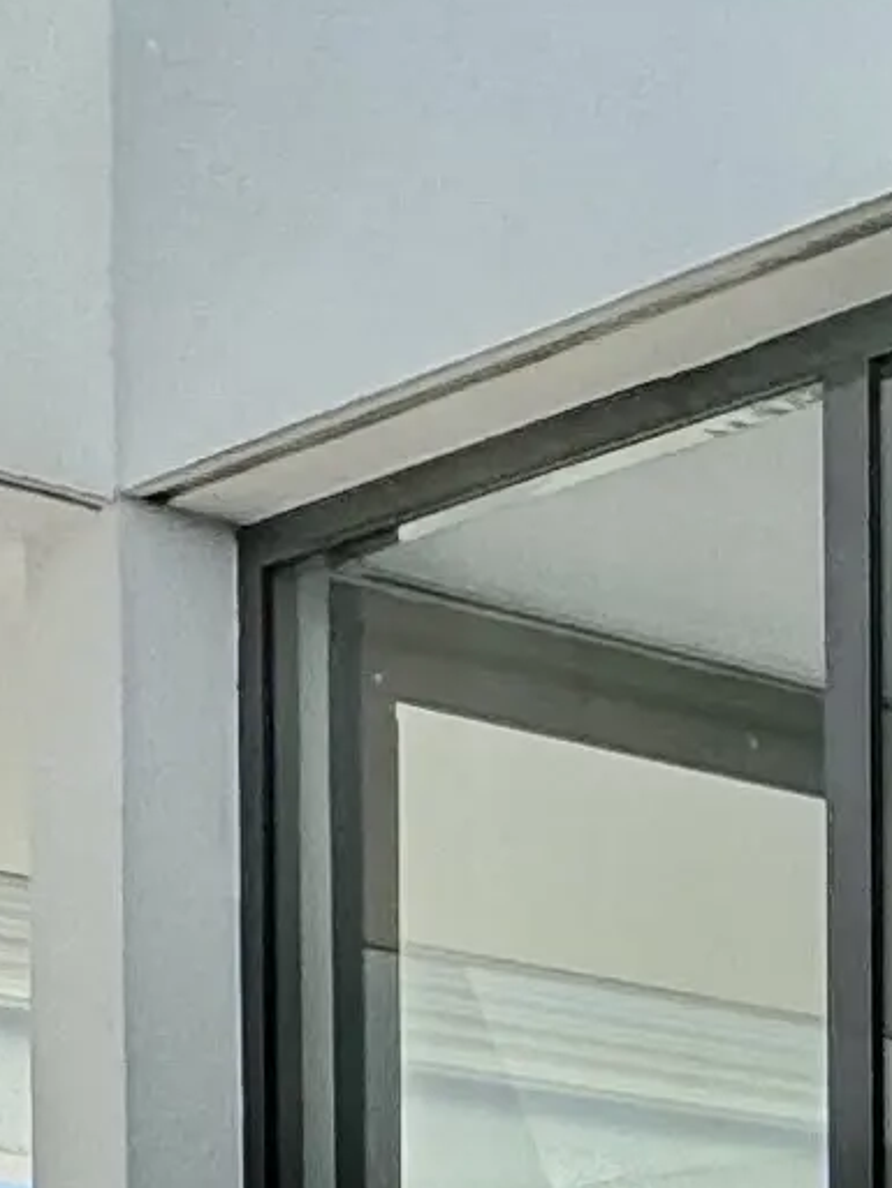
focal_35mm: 110
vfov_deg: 16.0
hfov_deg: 9.8
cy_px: 1901
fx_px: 3778
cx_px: 2790
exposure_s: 1/561
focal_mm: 2.22
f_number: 2.2
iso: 40
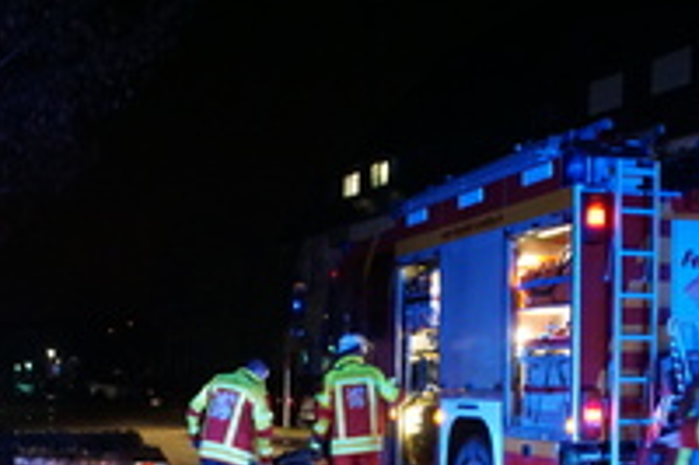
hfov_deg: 30.5
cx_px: 391
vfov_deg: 20.1
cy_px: 434
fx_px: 1280
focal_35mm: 66
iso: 6400
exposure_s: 1/50
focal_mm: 22
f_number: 3.5
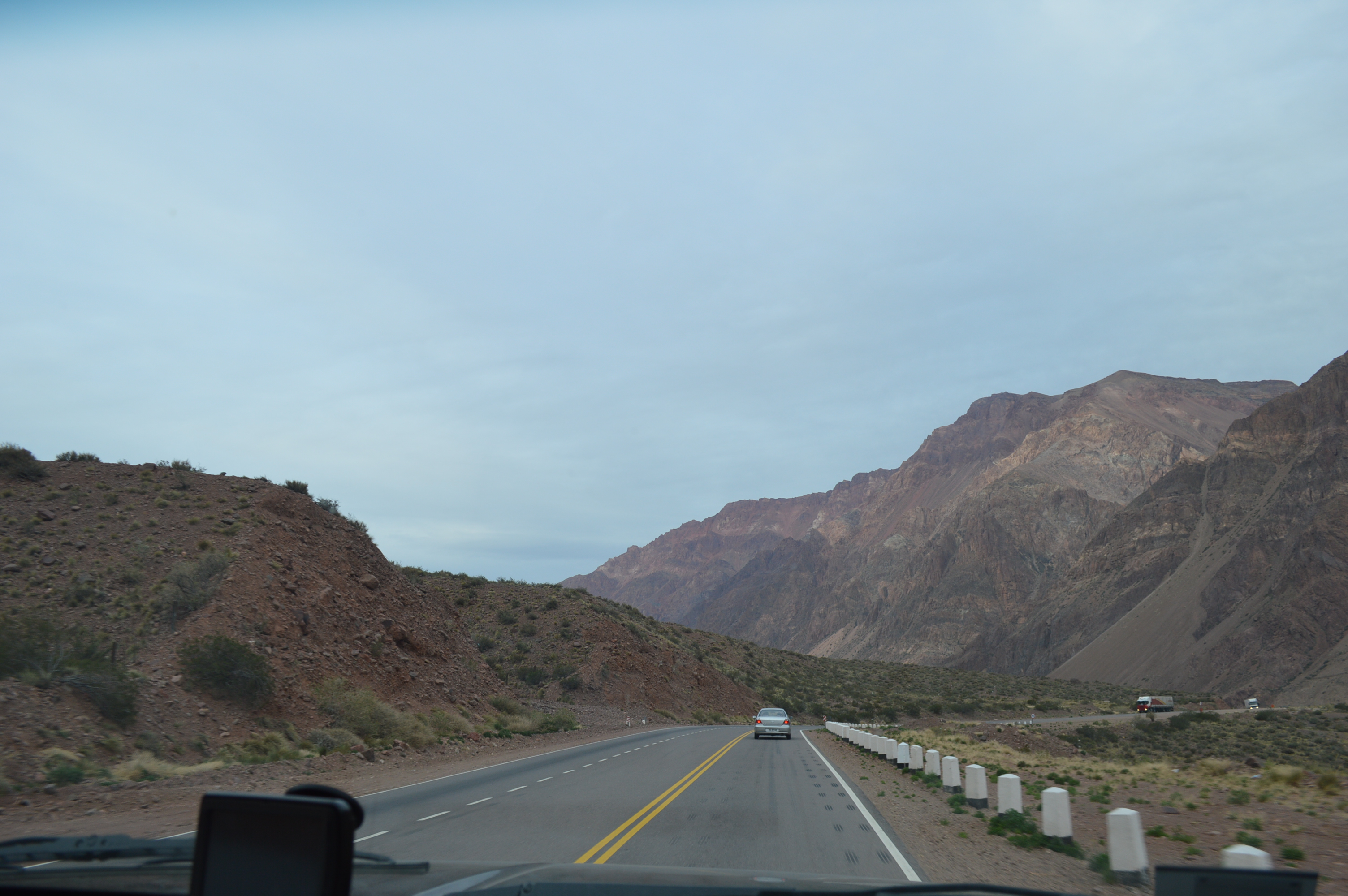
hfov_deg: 67.4
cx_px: 674
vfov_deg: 47.8
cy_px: 448
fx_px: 1010
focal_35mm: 27
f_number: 5.6
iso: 140
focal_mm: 18
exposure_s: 1/125
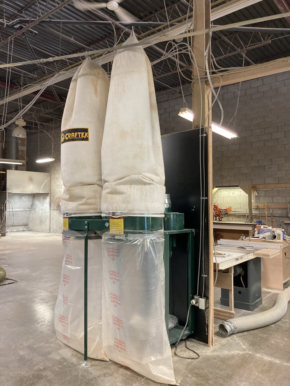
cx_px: 145
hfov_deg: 49.7
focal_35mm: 28
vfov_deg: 63.4
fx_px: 313
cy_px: 193
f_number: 1.8
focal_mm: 3.99
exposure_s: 1/60
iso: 160
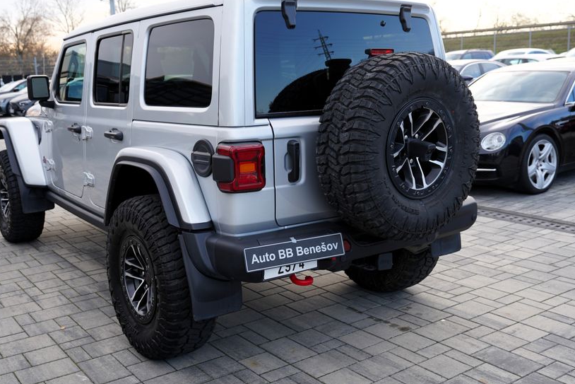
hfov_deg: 49.3
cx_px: 239
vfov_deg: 34.2
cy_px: 171
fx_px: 623
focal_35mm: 39
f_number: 4
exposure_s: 1/80
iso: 100
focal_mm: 31
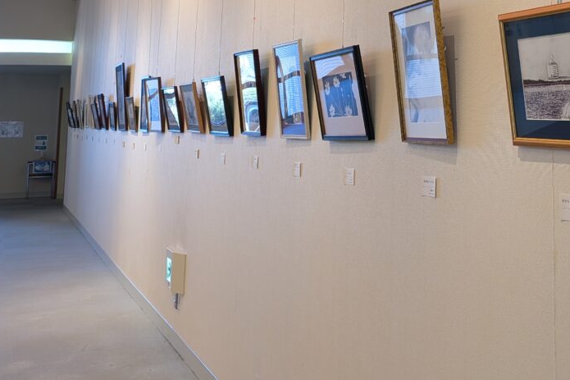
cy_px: 39
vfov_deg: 28.1
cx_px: 503
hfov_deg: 39.9
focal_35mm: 46
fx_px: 728
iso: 87
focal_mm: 4.53
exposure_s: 1/100
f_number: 1.7
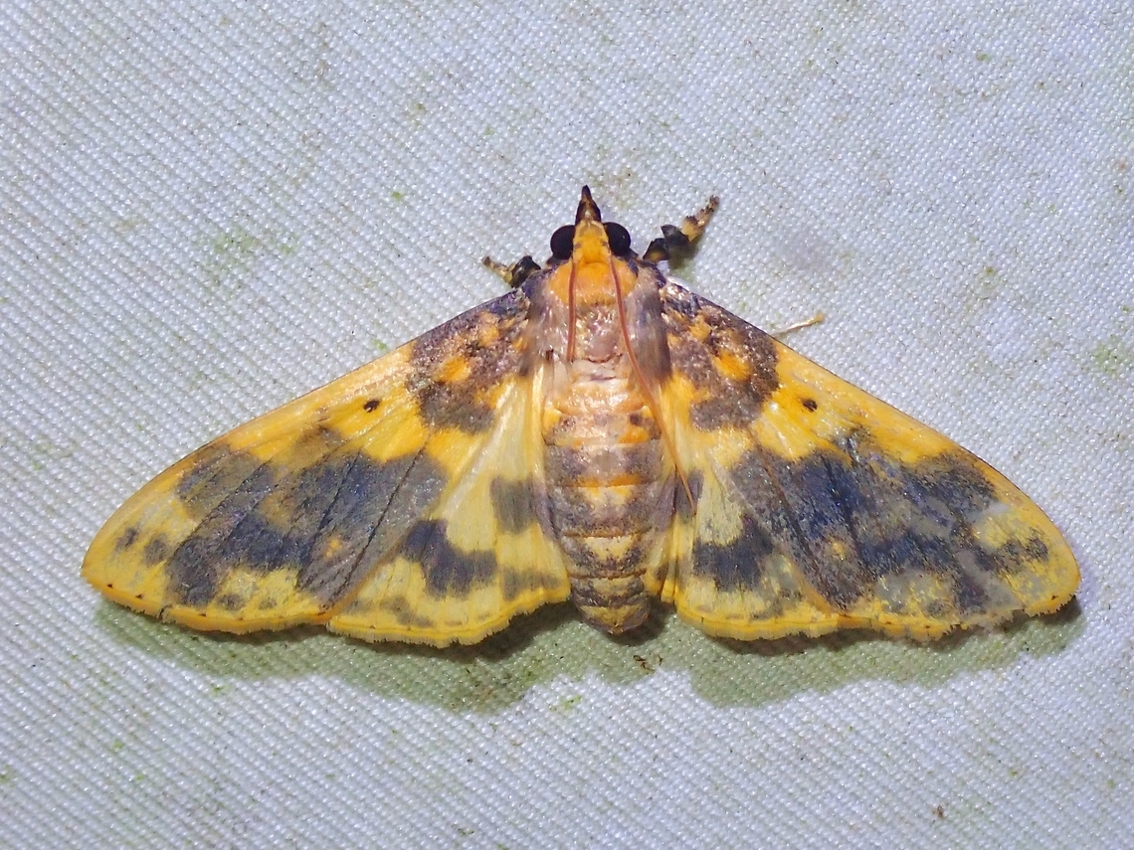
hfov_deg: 19.6
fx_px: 3276
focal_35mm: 100
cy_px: 425
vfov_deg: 14.8
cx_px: 567
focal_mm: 18
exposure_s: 1/200
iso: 200
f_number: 6.3
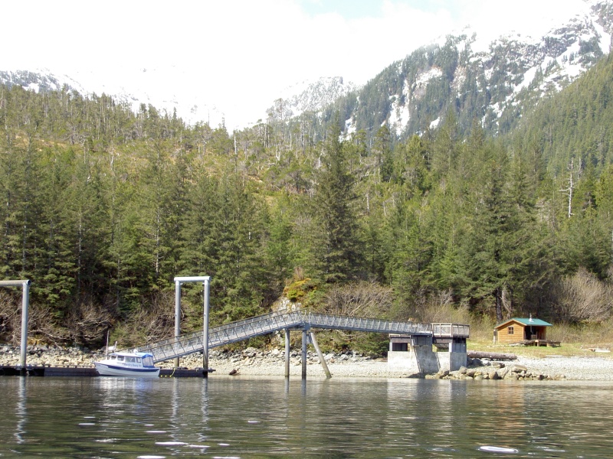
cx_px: 306
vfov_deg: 17.6
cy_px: 230
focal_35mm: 84
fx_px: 1488
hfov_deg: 23.3
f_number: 4.1
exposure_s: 1/200
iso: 50
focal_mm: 17.4
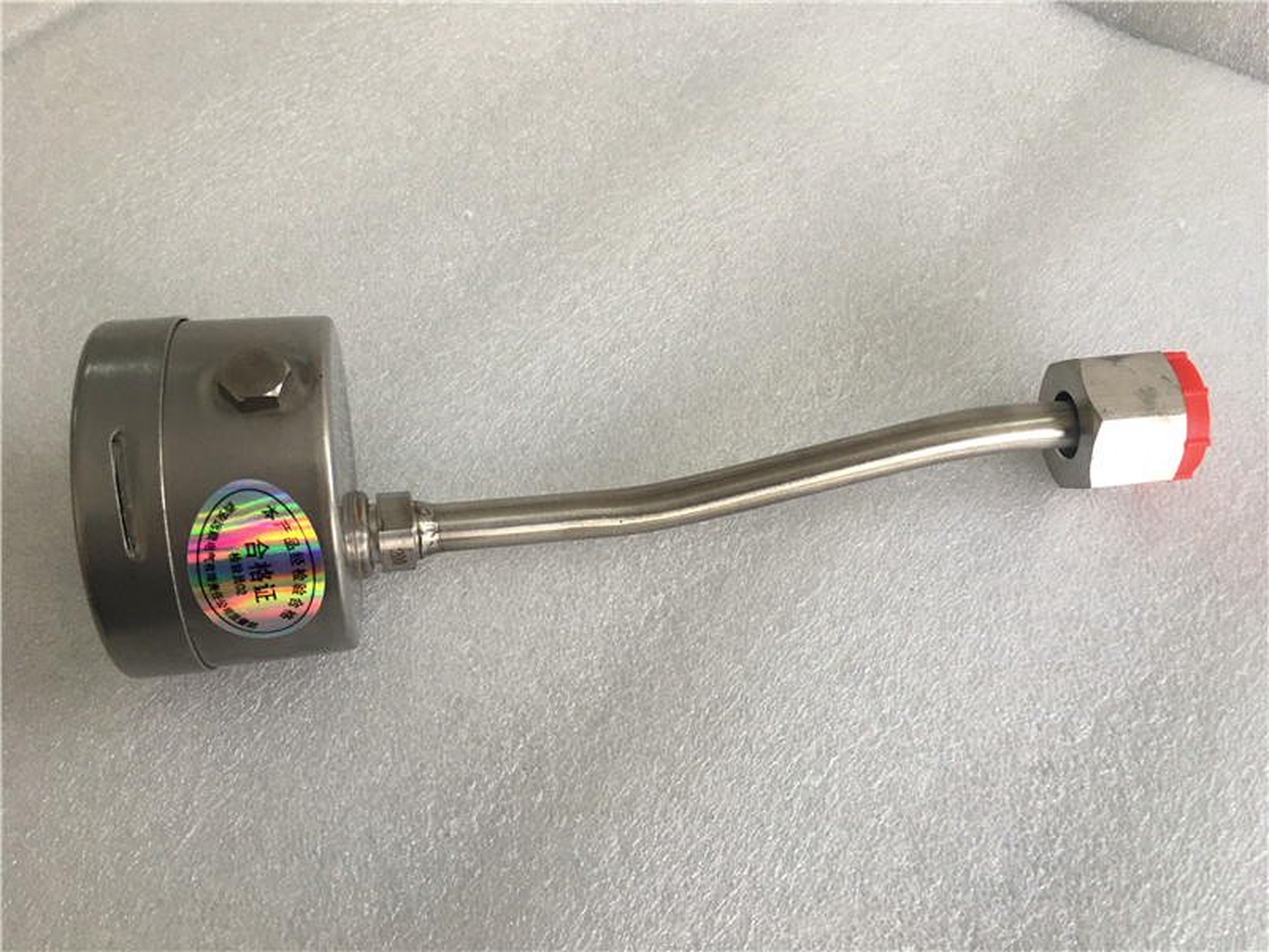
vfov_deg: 48.2
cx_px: 634
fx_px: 1063
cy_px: 476
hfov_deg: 61.7
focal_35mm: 29
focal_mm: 4.15
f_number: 2.2
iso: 50
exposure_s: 1/33
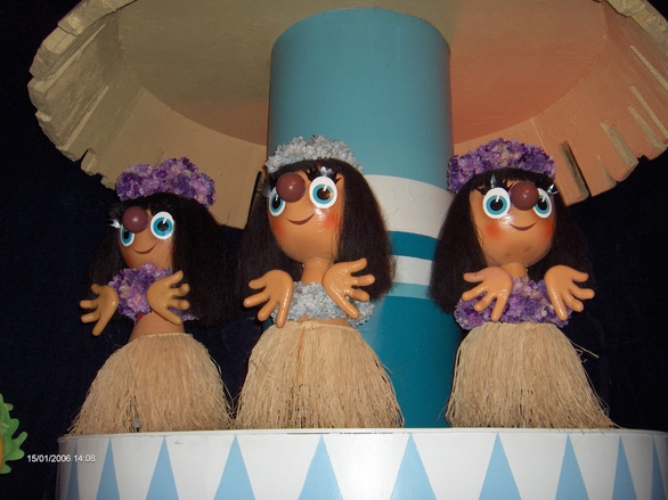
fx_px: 772
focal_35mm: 40
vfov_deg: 35.9
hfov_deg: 46.8
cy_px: 255
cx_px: 334
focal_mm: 8
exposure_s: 1/60
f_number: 2.8
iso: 100
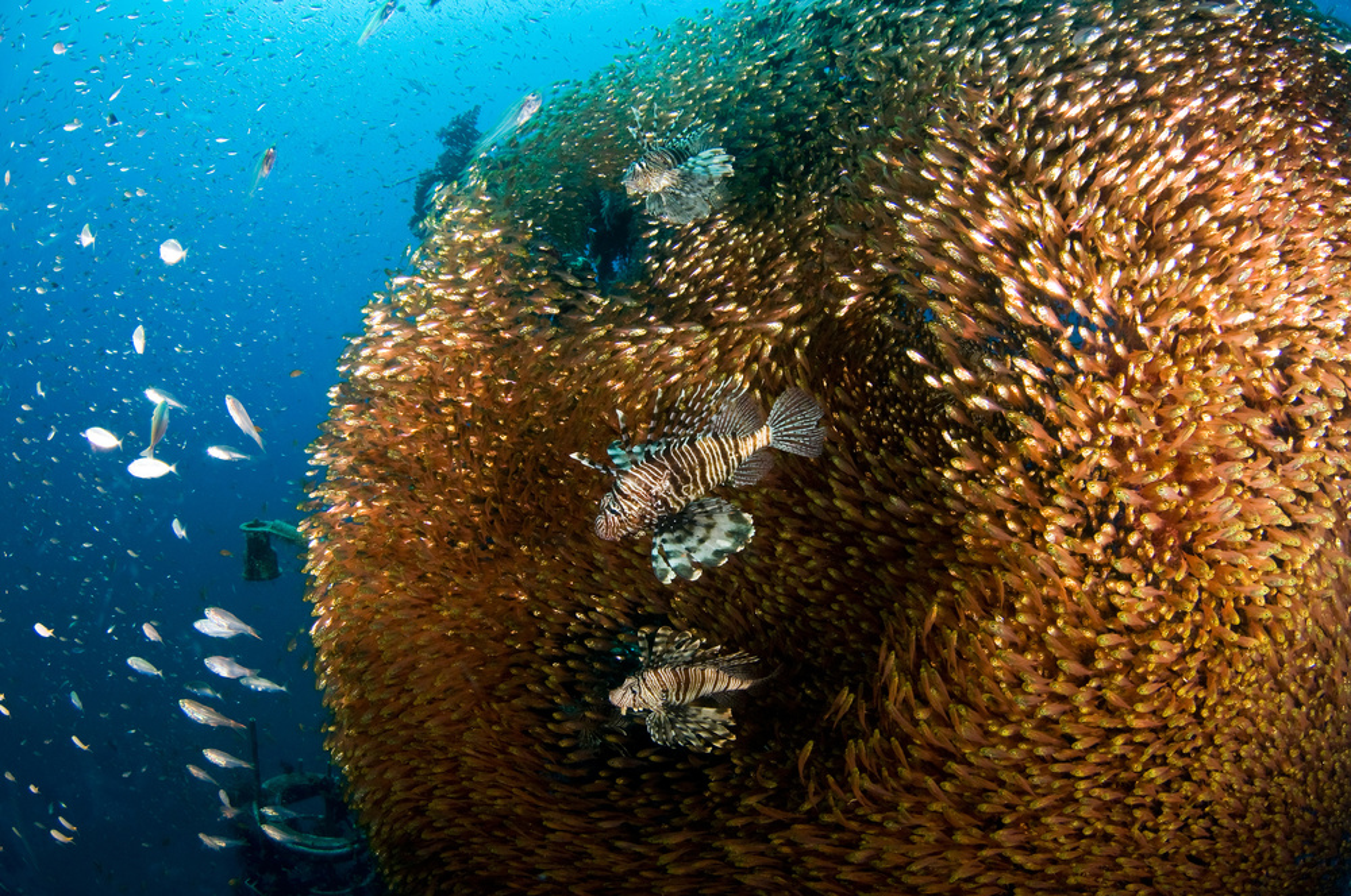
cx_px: 676
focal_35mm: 15
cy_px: 448
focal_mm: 10
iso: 200
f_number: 18
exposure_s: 1/60
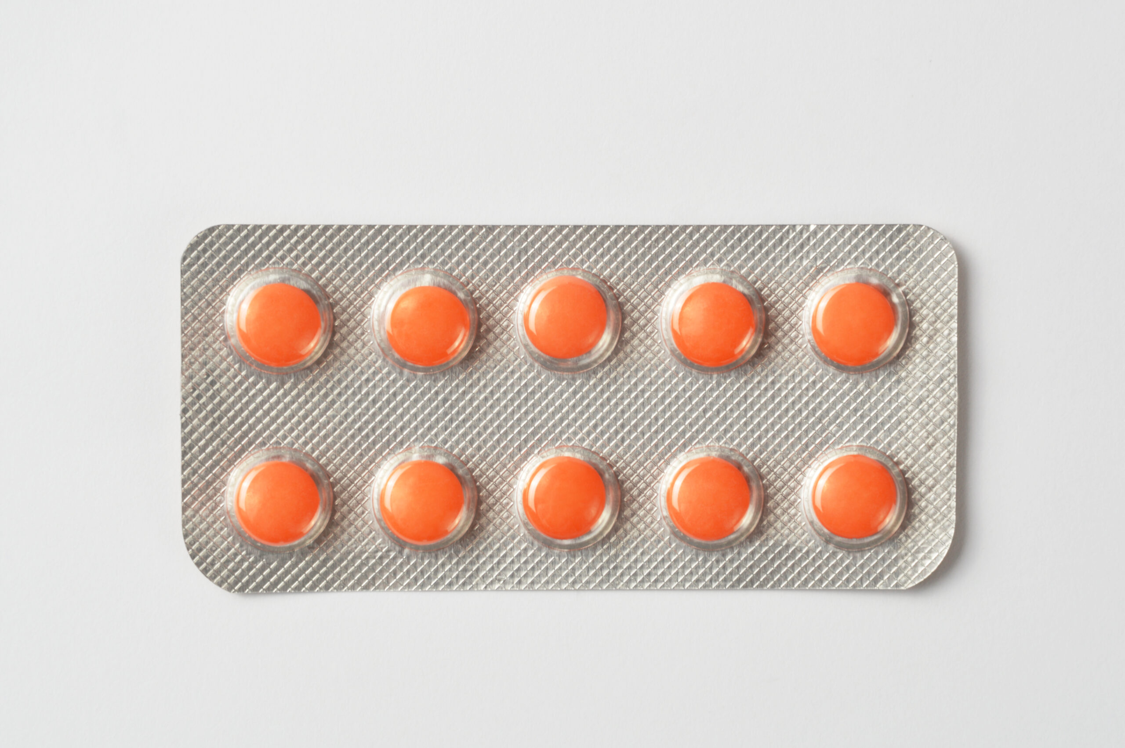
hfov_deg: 15.2
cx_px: 562
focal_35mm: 135
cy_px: 374
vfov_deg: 10.1
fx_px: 4215
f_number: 14
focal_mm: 90
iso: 100
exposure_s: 1/160
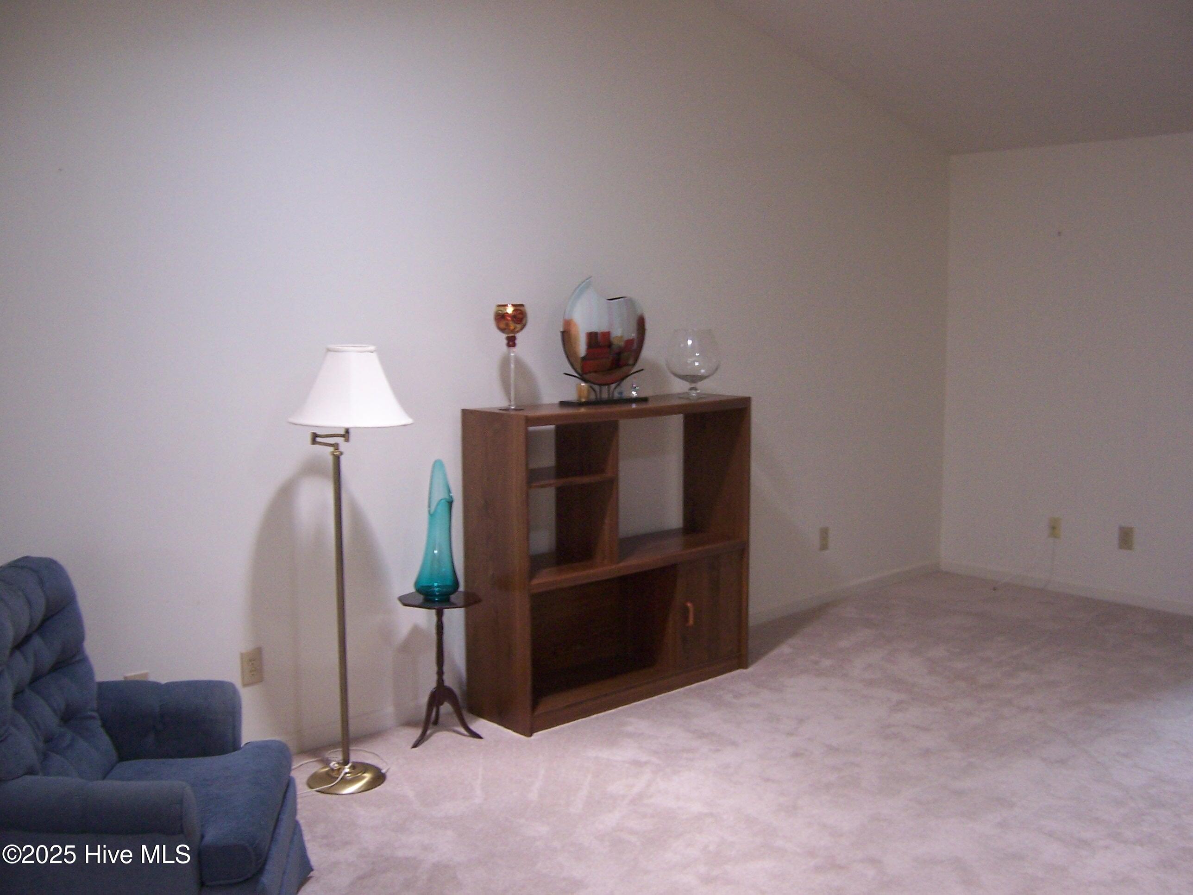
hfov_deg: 55.4
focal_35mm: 33
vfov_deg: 42.9
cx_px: 596
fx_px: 1137
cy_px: 448
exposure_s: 1/10
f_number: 3.4
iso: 140
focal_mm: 5.5
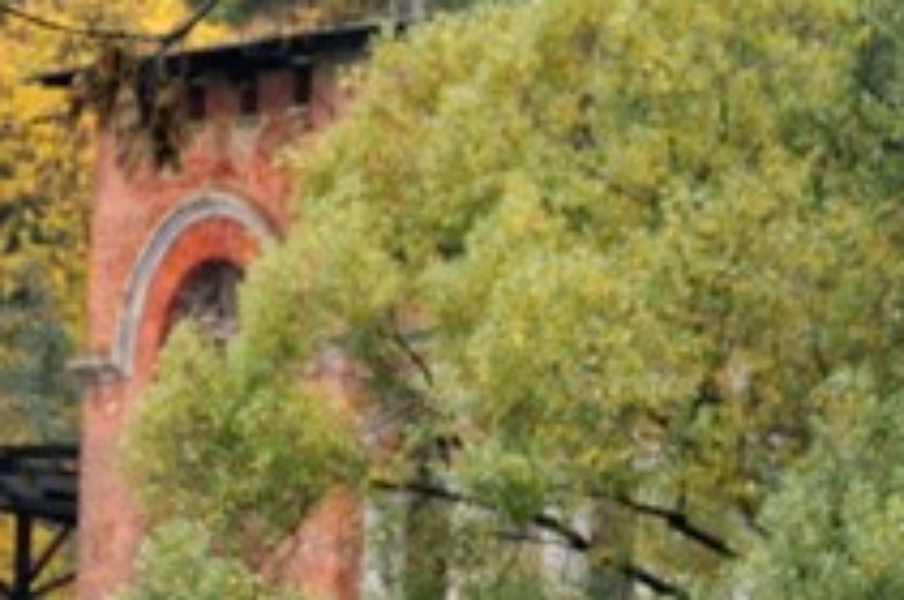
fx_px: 13643
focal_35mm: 544
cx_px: 73
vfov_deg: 2.5
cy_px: 1134
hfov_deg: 3.8
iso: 320
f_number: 6.3
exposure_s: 1/250
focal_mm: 85
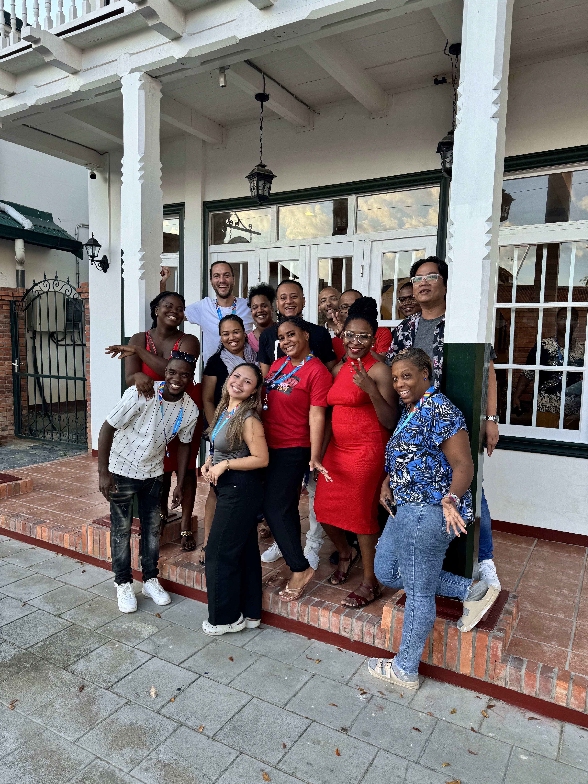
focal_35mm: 24
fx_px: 544
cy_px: 392
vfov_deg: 71.6
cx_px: 294
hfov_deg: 56.8
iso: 80
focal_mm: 6.76
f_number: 1.78
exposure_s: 1/299
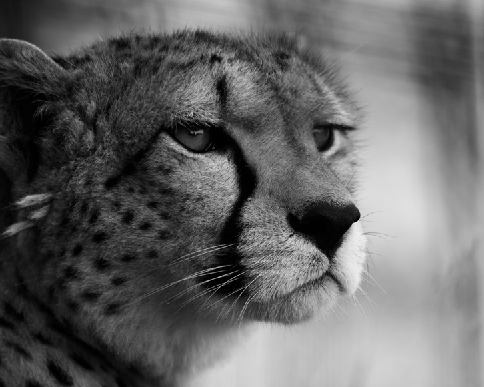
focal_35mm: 509
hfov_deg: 3.8
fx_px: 7292
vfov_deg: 3.0
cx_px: 282
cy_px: 194
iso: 320
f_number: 5.6
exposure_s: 1/320
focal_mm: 300
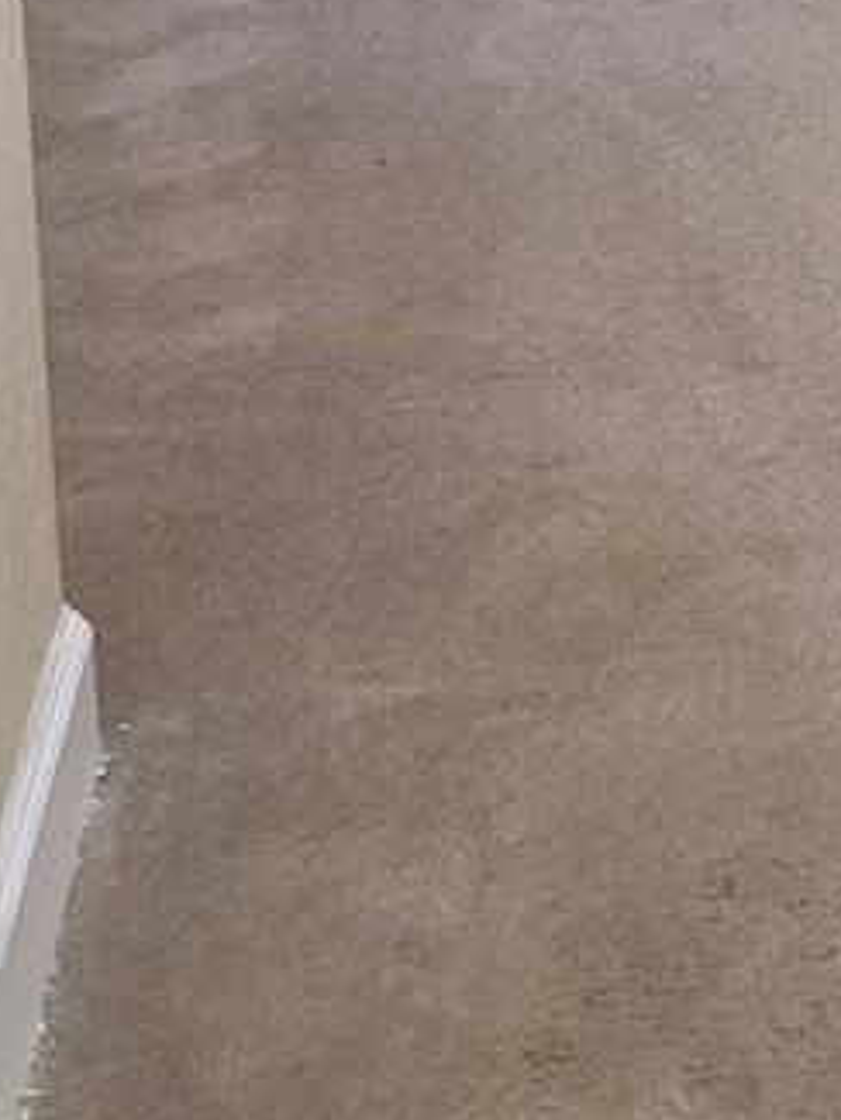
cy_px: -658
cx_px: 862
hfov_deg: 15.1
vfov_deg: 17.8
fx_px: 3108
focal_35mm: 96
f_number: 1.8
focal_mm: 5.4
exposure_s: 1/120
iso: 160
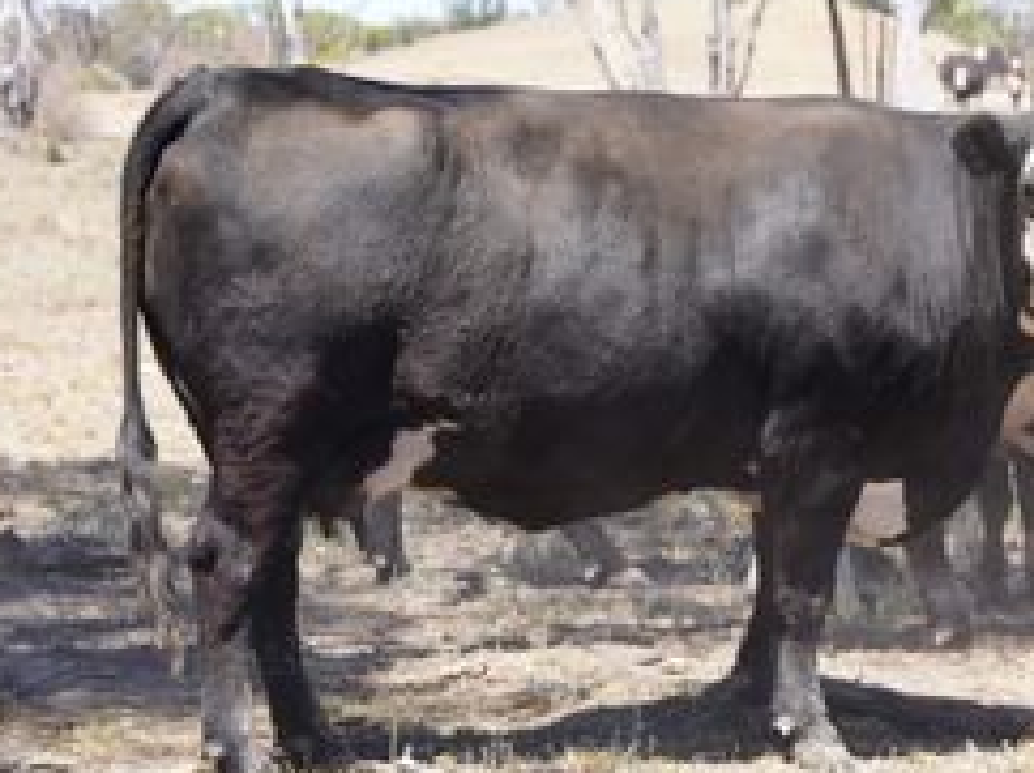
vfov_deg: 8.9
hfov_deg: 11.8
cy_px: 363
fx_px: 4983
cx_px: 696
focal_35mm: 167
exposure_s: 1/320
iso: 100
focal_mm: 70
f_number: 4.5
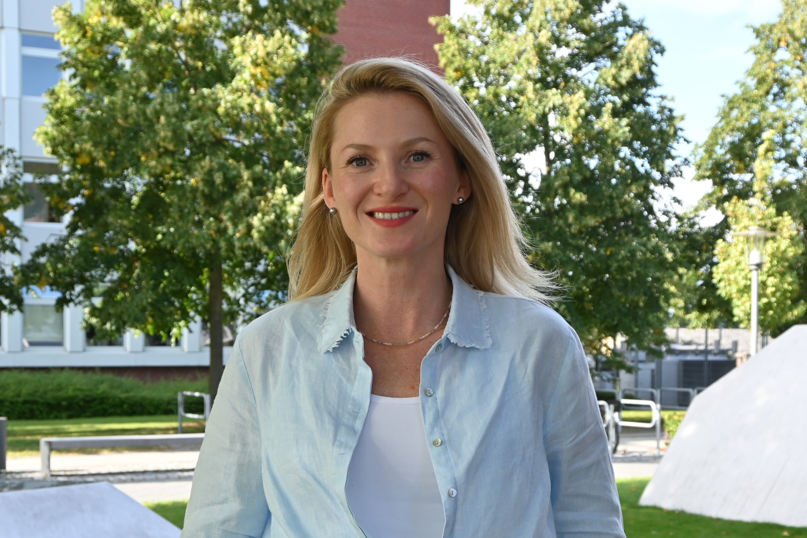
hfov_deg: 49.6
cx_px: 404
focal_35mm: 39
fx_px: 874
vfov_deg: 34.2
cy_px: 269
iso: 320
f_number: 5.6
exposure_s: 1/400
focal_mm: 26
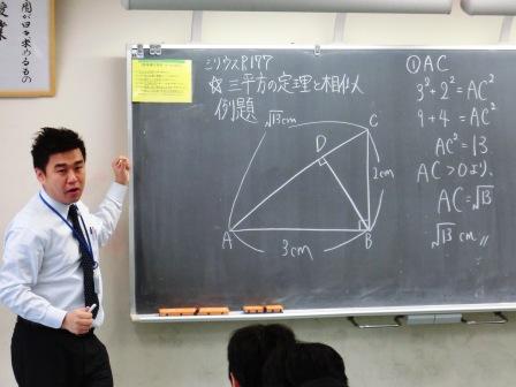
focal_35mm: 92
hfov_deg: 21.3
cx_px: 258
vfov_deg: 16.1
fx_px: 1371
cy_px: 194
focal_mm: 16.3
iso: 800
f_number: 4.2
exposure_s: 1/125
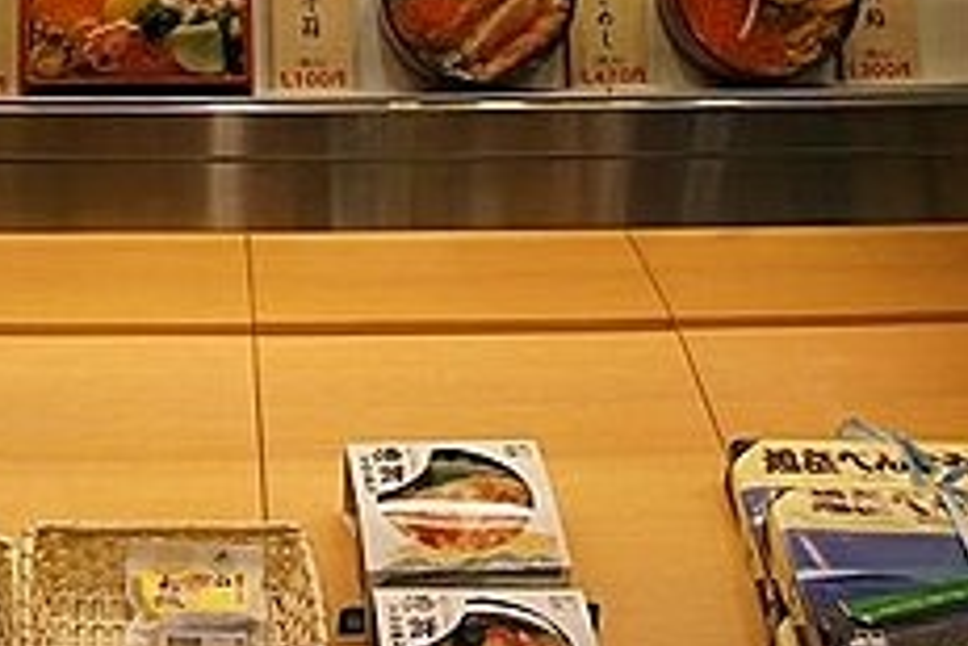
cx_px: 222
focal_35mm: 65
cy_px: -40
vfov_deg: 20.1
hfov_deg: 30.4
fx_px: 1748
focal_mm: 20
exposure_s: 1/80
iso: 400
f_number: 8
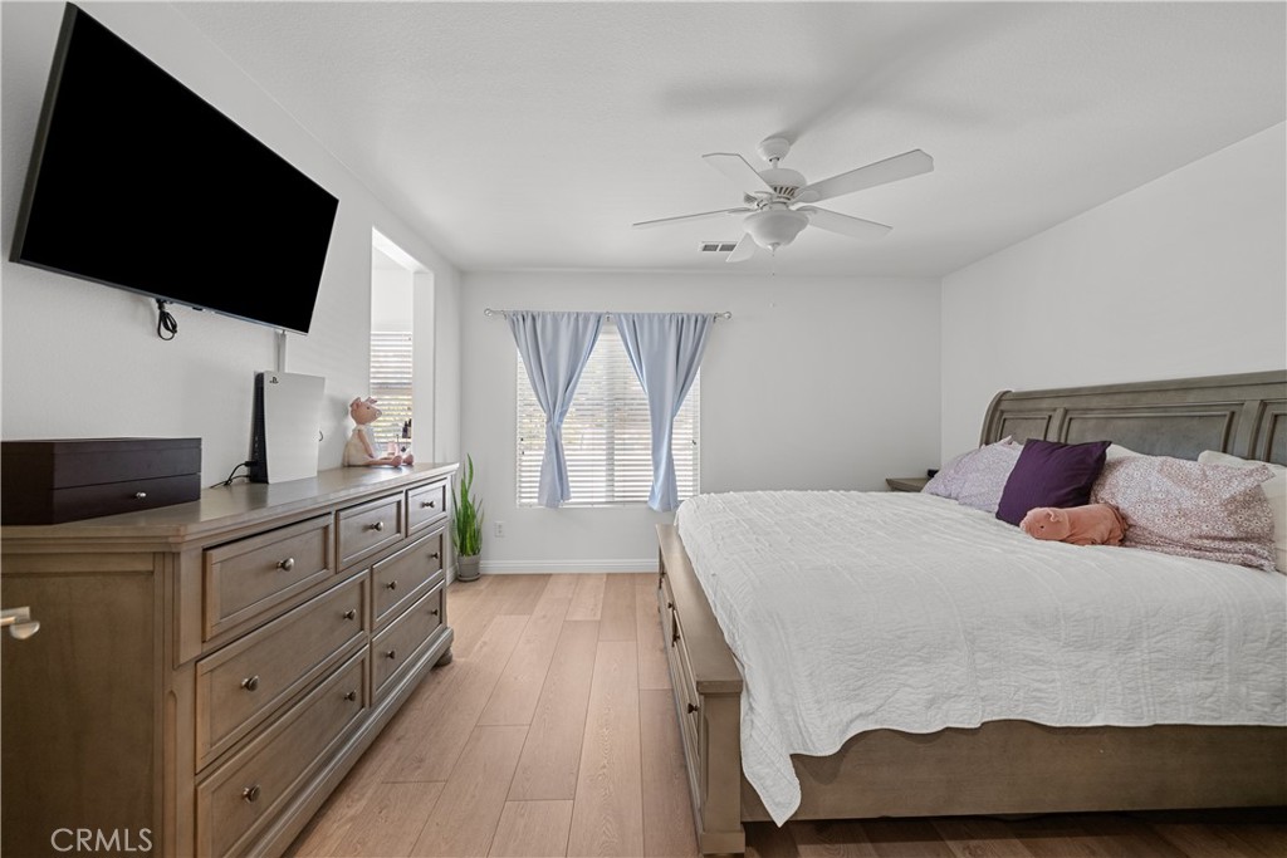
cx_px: 644
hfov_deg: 104.2
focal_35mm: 14
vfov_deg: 81.2
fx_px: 501
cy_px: 429
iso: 640
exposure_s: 1/5
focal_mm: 14
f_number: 9
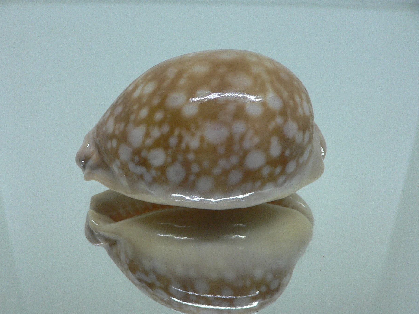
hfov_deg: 47.8
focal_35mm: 39
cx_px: 198
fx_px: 472
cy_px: 170
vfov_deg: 36.8
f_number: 2.8
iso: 150
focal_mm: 4.6
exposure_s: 1/60
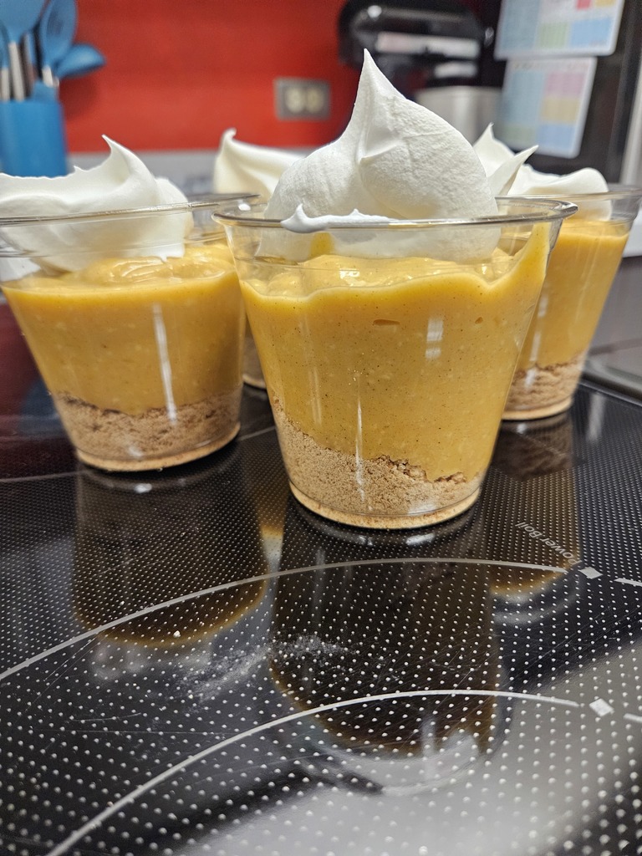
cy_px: 428
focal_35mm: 23
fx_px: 569
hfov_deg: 58.9
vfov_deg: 73.9
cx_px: 321
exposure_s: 1/120
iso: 500
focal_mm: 5.4
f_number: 1.8
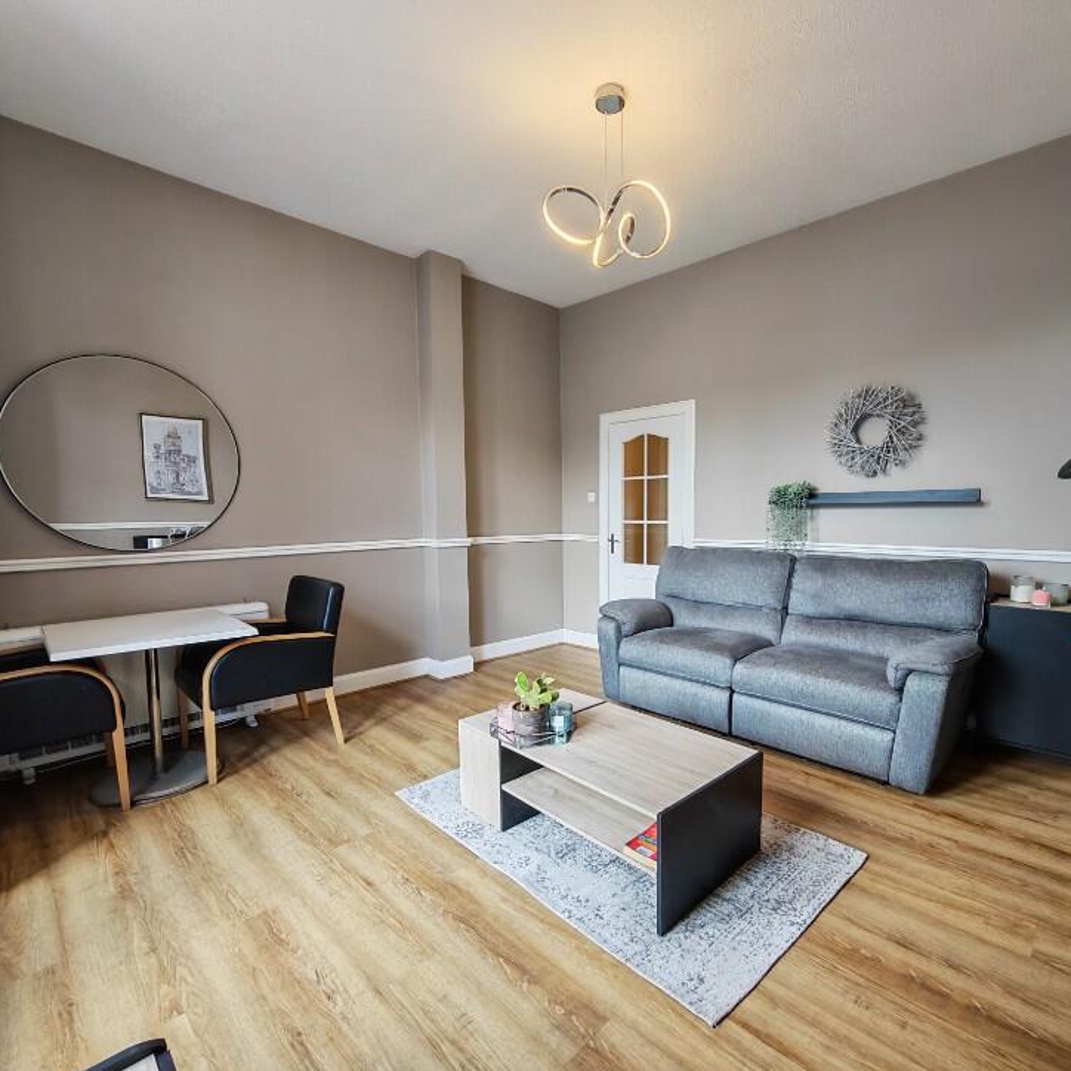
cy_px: 564
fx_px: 525
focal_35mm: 15
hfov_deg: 90.9
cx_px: 586
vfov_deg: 91.0
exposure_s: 1/50
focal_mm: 1.82
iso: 160
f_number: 2
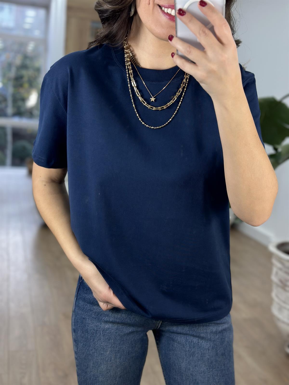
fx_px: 534
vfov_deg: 39.7
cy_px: 192
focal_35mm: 48
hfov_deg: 30.3
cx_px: 144
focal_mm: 6.86
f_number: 1.78
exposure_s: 1/138
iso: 64
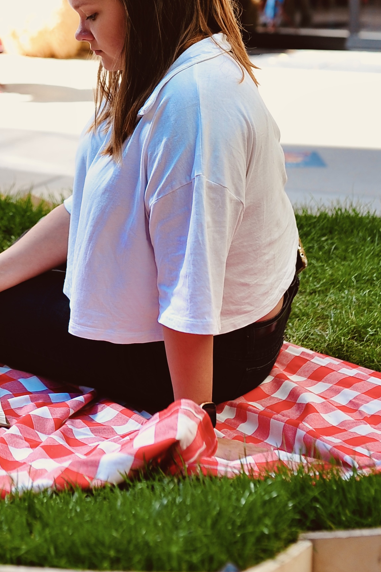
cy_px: 42
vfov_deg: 22.7
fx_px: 1383
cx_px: 66
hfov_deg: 15.6
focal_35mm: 87
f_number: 2.8
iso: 250
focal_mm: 35
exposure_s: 1/640
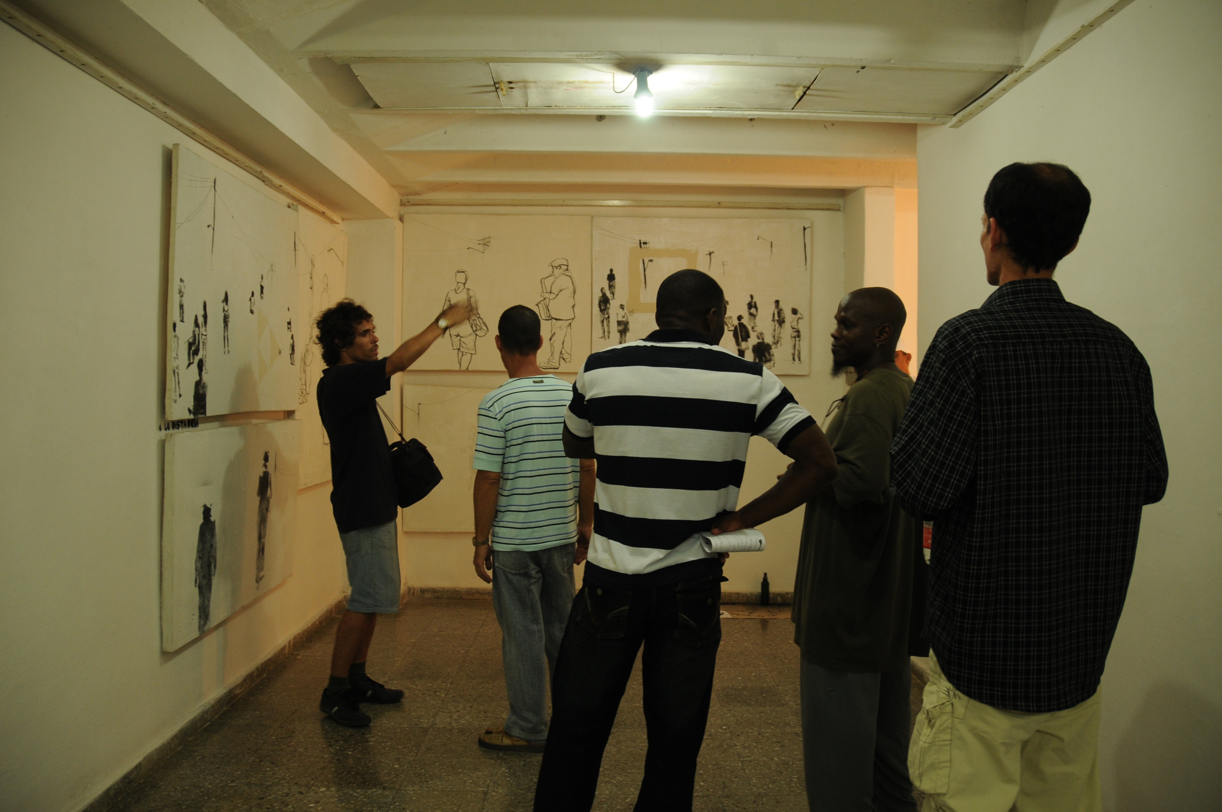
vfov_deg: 47.8
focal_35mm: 27
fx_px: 915
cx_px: 611
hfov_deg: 67.4
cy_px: 406
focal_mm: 18
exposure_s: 1/25
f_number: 3.5
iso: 400
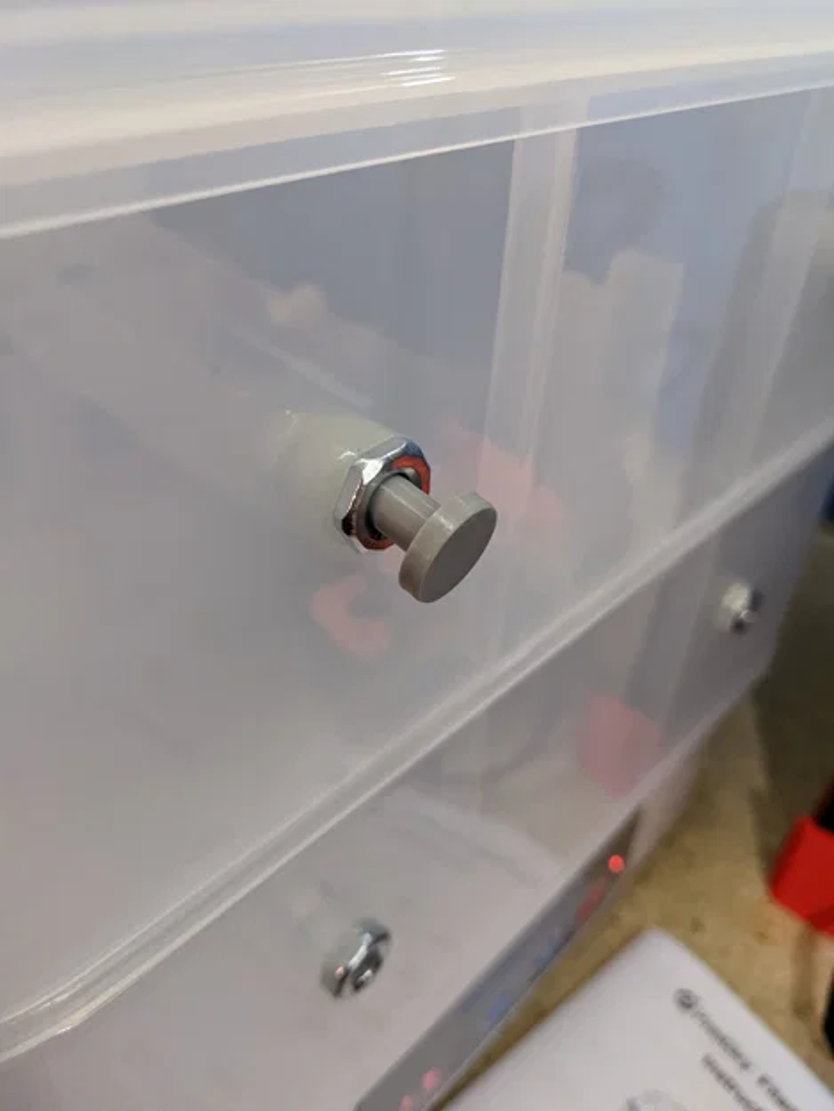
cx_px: 417
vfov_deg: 65.3
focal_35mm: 27
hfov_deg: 51.4
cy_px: 556
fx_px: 867
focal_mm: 4.38
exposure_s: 1/120
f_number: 1.73
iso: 616
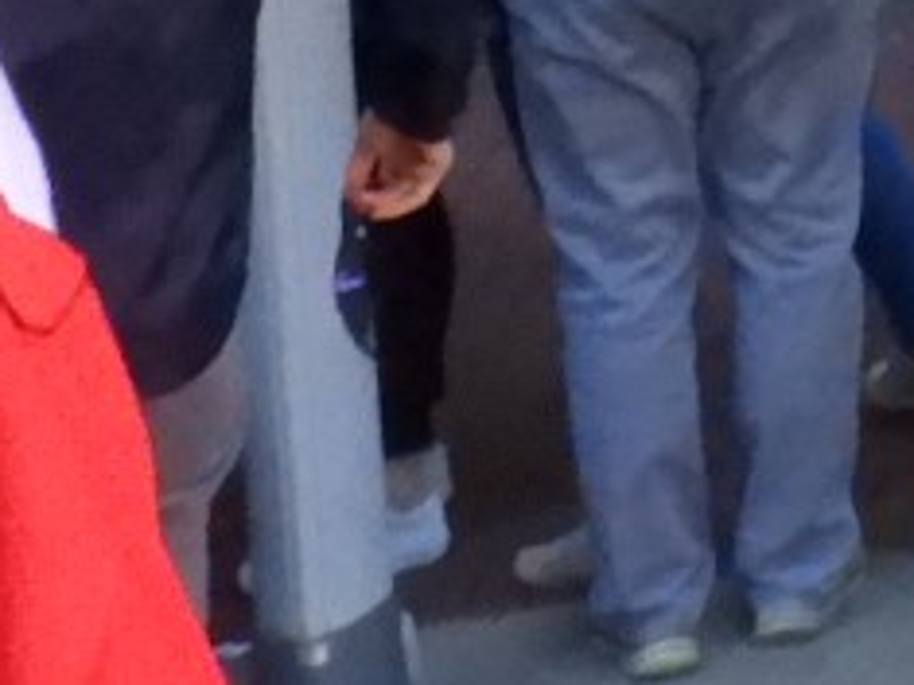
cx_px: 1661
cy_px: -1284
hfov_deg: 12.3
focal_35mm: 147
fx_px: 3879
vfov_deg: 8.6
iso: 1600
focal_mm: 4.3
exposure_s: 1/100
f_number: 7.6
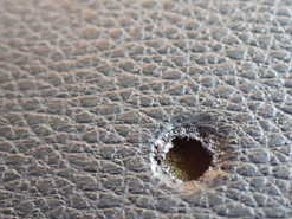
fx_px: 615
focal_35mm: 73
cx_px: 176
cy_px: 162
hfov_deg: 26.6
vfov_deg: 20.0
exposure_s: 1/100
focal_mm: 5.4
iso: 800
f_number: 2.3
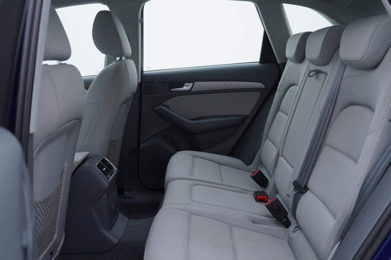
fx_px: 391
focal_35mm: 36
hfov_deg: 53.1
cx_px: 196
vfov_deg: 36.9
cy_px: 130
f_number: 3.2
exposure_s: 1/50
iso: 125
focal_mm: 24
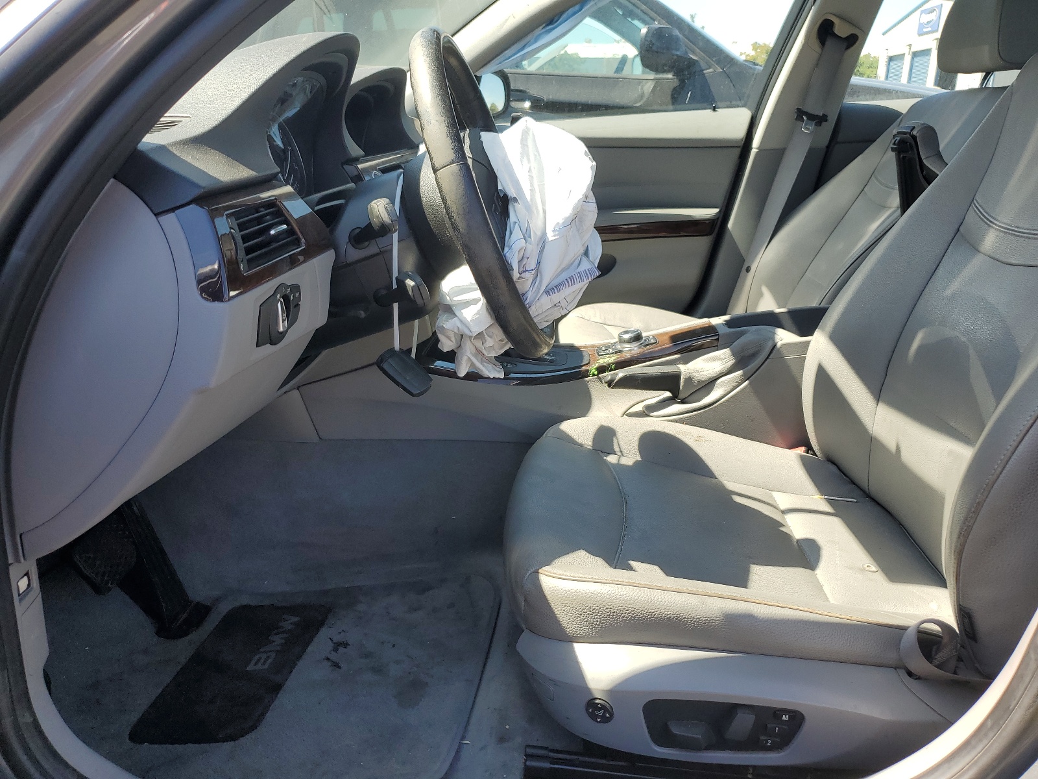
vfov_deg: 53.1
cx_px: 519
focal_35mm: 26
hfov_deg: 67.3
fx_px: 780
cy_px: 390
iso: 50
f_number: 1.5
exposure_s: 1/769
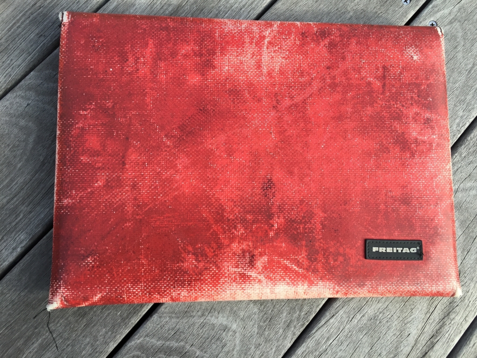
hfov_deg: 61.7
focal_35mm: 29
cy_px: 179
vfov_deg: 48.2
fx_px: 400
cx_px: 238
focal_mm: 4.15
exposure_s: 1/465
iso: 32
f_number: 2.2
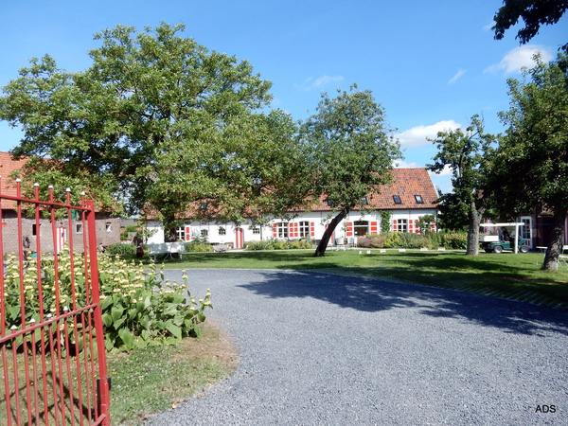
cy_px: 213
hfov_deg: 69.4
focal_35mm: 25
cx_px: 284
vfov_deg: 54.9
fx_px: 410
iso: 125
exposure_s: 1/1000
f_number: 3.7
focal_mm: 4.5
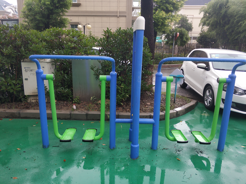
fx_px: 192
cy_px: 92
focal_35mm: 27
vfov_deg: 51.3
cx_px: 123
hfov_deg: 65.4
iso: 225
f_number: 1.8
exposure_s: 1/100
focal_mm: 3.82
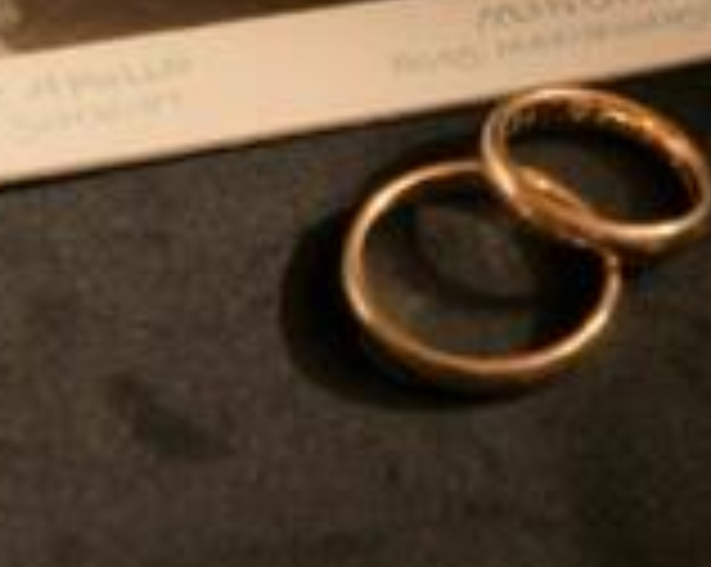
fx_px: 3825
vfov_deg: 7.9
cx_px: 400
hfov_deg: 10.6
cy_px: -716
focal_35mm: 182
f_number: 14
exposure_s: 25
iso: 800
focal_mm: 34.3
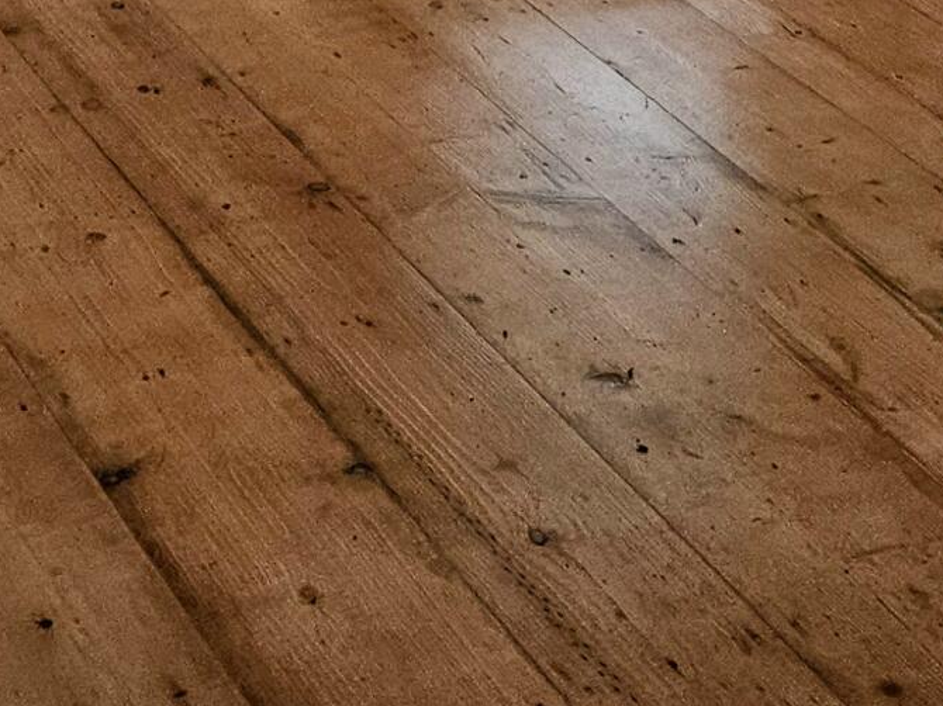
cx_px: 259
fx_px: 2805
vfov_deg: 12.1
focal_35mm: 103
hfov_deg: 19.0
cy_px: -859
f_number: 1.8
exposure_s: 1/172
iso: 250
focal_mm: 5.4
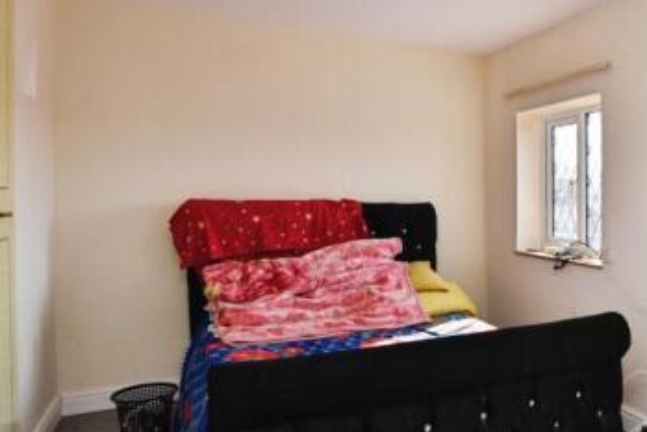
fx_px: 539
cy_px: 209
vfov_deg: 43.6
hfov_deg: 55.2
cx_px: 560
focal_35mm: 30
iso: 400
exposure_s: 1/160
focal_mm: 16
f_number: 7.1
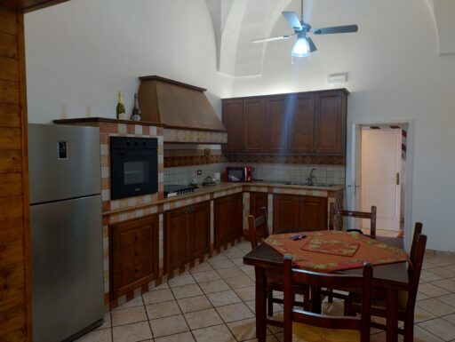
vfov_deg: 55.0
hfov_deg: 69.3
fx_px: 329
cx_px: 228
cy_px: 171
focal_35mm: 25
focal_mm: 4.71
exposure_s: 1/50
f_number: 1.7
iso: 809
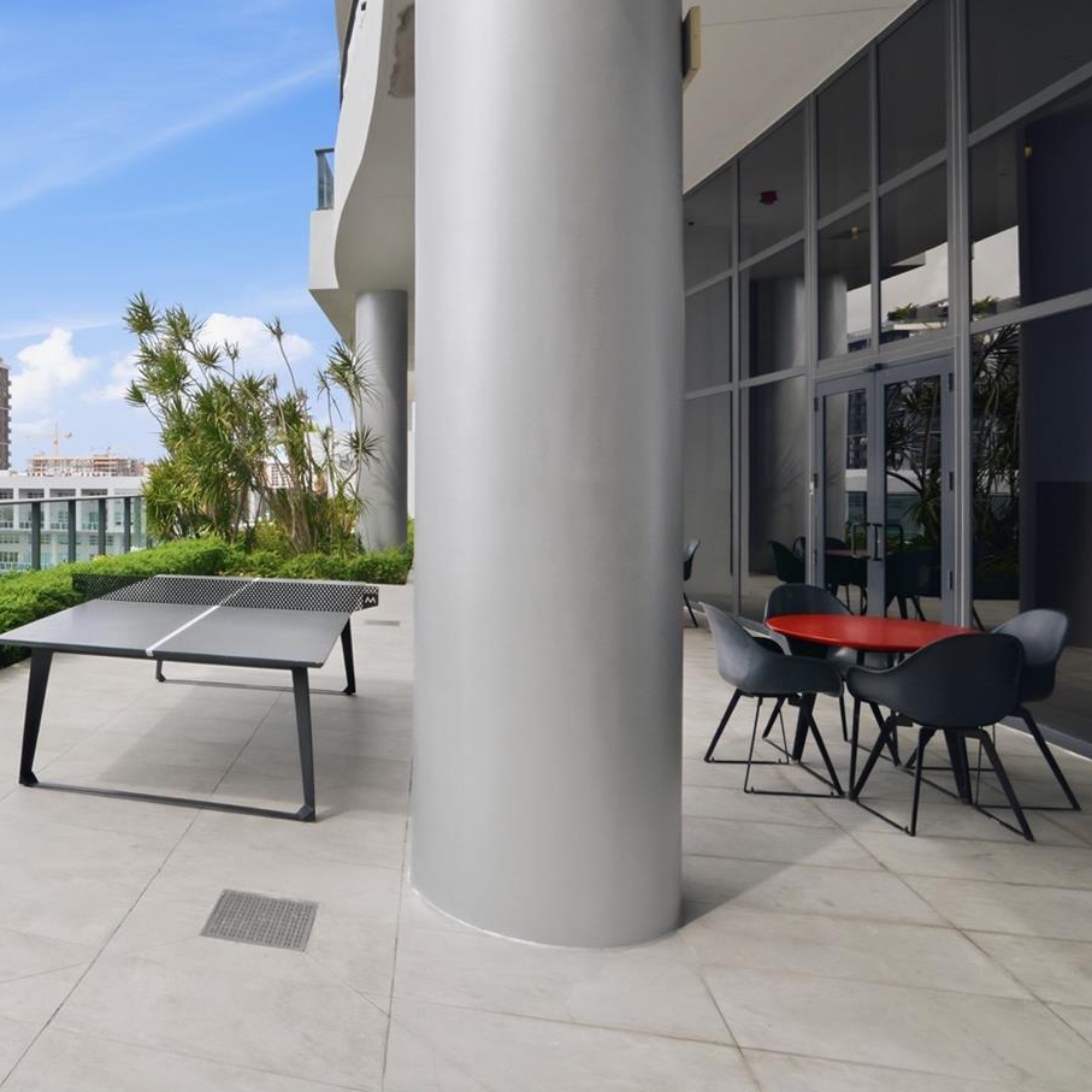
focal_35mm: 24
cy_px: 453
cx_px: 166
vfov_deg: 64.6
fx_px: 857
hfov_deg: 58.2
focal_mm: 16
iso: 320
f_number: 18
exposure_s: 1/160
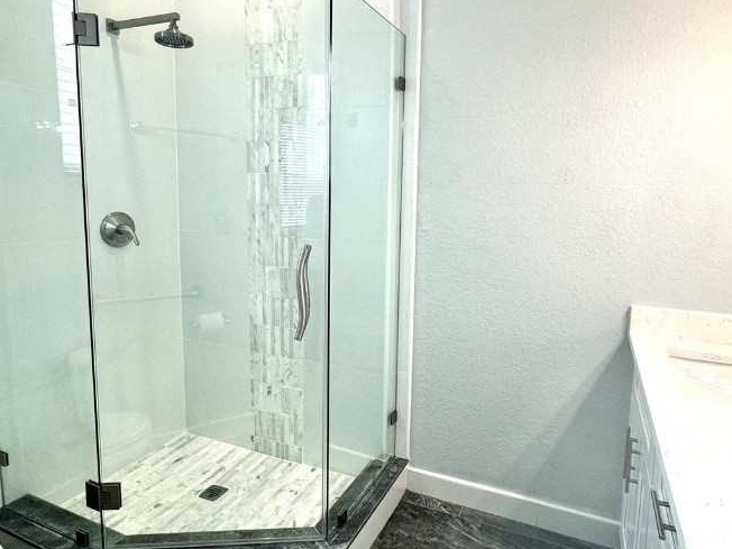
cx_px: 396
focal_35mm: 22
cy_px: 247
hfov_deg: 76.2
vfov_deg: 61.0
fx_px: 465
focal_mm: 2.22
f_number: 2.2
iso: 100
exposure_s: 1/120
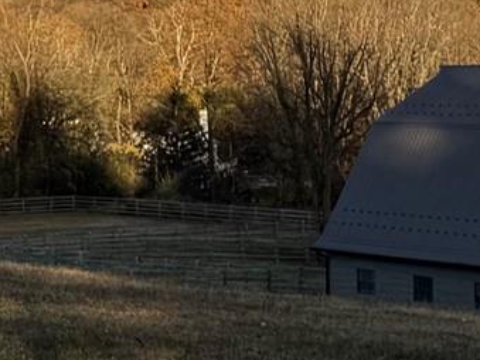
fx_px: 2010
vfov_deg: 10.2
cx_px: -908
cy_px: 120
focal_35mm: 145
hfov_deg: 10.3
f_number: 1.78
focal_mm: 6.76
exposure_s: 1/2053
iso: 80
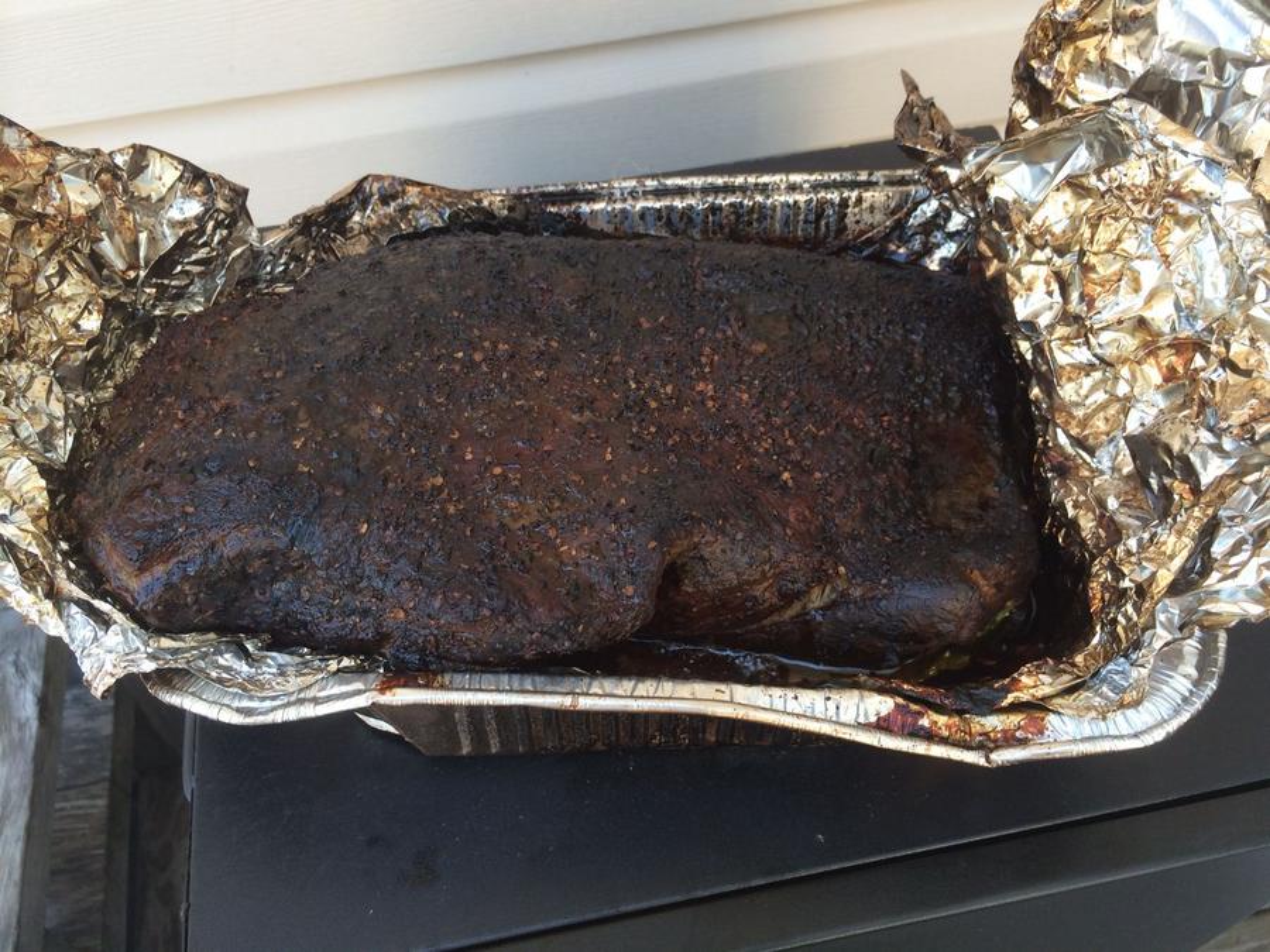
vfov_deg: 46.8
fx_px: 1101
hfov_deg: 60.0
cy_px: 476
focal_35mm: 30
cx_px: 635
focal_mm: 4.12
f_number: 2.2
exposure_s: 1/120
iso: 40
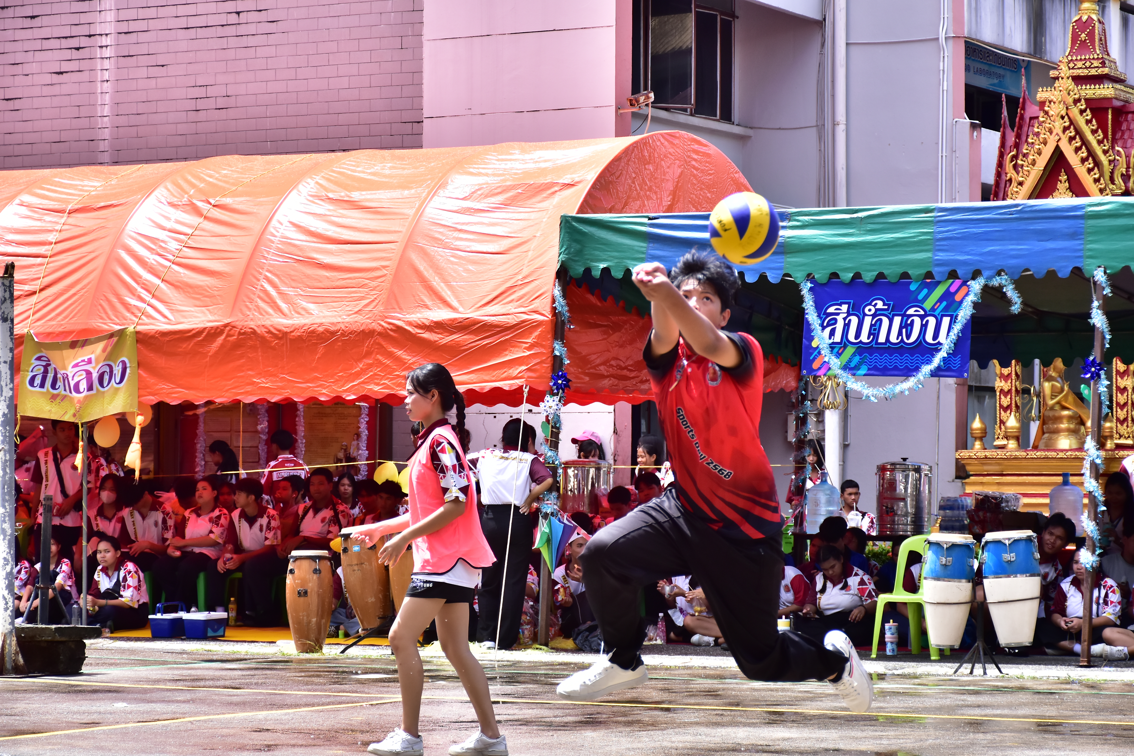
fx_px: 3307
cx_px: 567
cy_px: 378
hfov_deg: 19.5
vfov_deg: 13.0
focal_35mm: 105
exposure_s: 1/1250
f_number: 5
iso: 400
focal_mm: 70
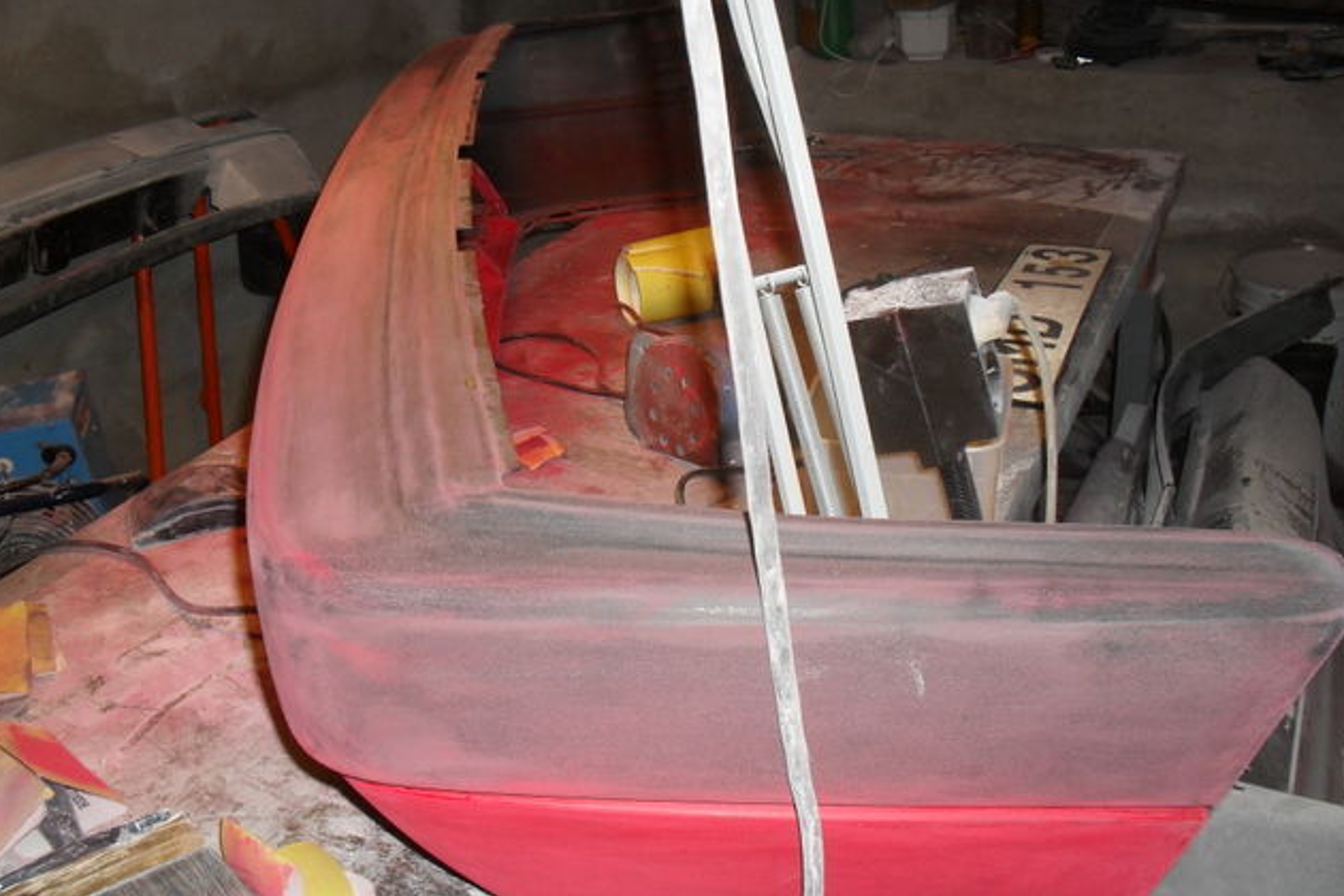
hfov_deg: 51.9
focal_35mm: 37
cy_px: 469
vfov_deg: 35.9
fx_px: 1381
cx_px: 670
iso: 200
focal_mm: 6.3
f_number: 3.2
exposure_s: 1/45
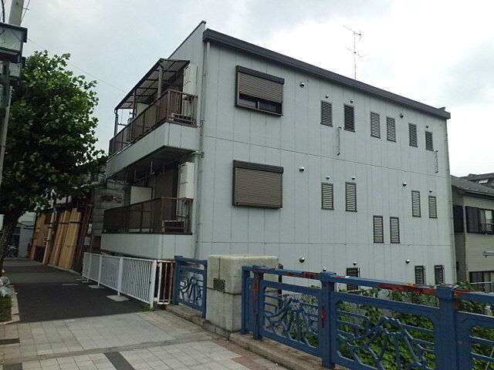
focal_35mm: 26
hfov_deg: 67.3
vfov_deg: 53.1
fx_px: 371
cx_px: 247
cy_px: 185
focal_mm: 4.7
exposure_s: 1/125
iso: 100
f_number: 7.9
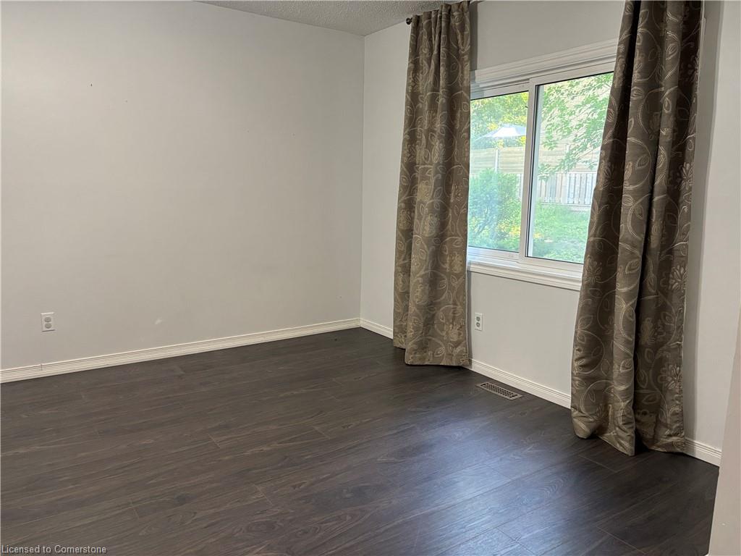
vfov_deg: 53.1
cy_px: 278
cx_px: 370
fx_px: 557
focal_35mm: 26
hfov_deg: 67.3
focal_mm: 5.96
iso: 160
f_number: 1.6
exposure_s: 1/60
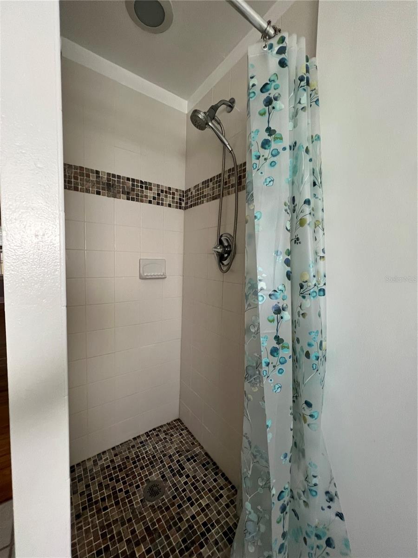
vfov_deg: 106.2
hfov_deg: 89.9
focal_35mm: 13
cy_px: 279
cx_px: 209
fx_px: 209
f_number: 1.8
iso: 250
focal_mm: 1.57
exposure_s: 1/98
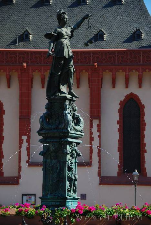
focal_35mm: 123
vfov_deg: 16.6
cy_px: 112
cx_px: 76
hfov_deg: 11.2
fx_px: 772
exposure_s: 1/400
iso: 110
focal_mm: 82
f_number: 5.3
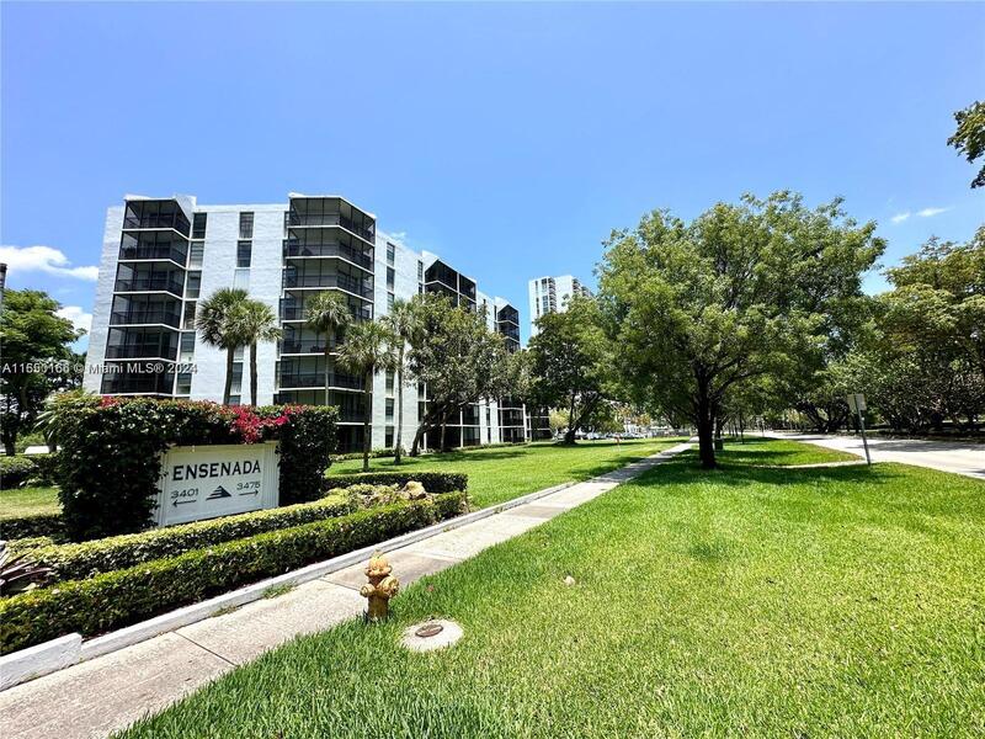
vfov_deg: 85.7
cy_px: 370
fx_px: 398
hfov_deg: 102.1
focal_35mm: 14
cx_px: 492
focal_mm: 2.22
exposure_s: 1/1261
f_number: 2.2
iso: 50
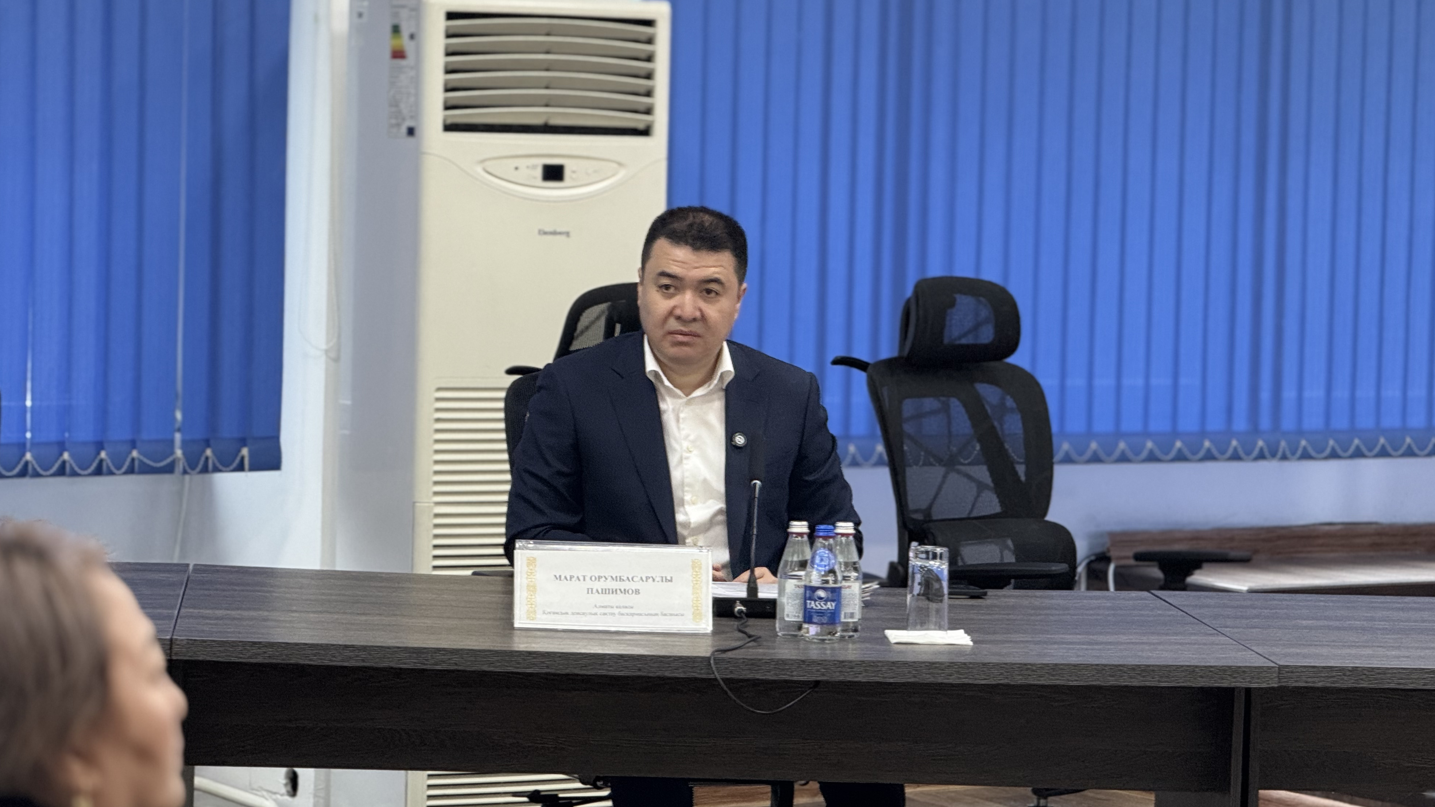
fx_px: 5099
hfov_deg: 16.0
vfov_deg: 9.1
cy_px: 397
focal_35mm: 134
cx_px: 709
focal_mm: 15.66
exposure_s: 1/60
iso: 200
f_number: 2.8
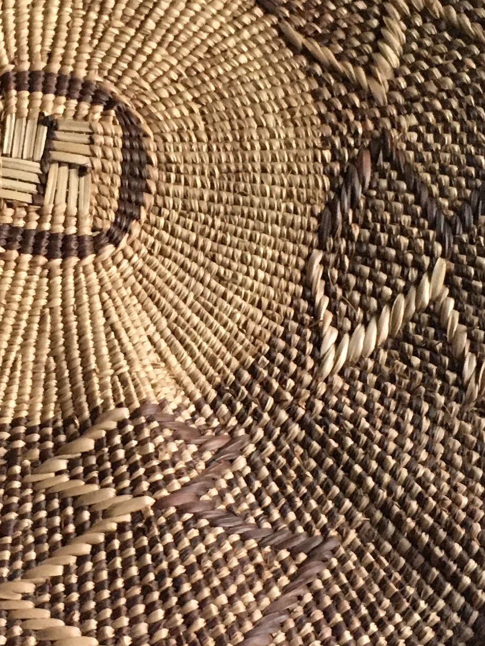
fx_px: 1756
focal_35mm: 94
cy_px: 322
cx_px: 6
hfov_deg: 15.5
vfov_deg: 20.9
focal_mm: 4.15
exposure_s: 1/17
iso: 200
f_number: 2.2
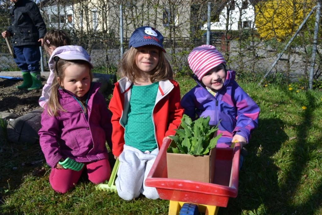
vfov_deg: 43.6
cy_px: 108
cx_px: 161
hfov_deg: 61.9
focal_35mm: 30
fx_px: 268
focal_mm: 20
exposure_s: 1/250
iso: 100
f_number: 8
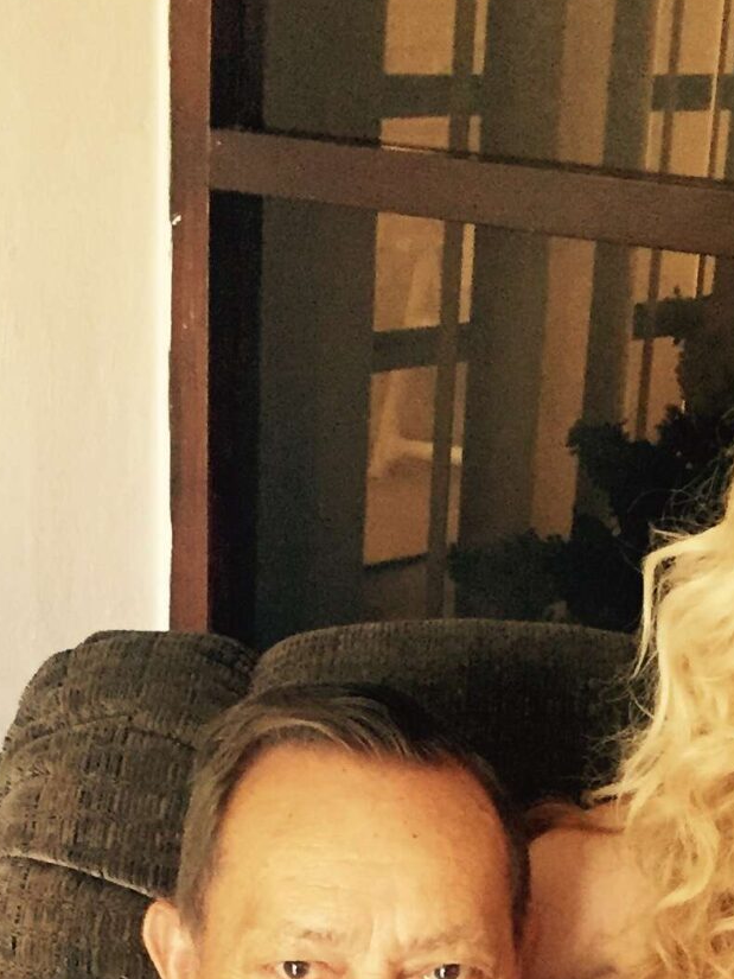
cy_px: 1255
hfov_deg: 16.4
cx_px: 409
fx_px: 2544
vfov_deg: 20.1
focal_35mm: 90
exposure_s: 1/30
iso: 200
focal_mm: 4.15
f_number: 2.2
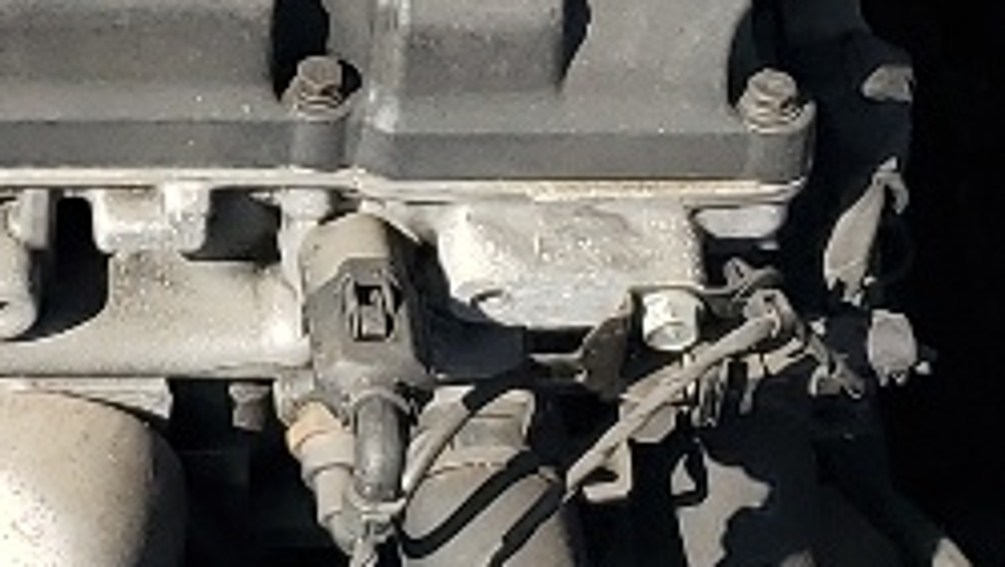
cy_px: -137
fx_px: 4826
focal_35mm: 181
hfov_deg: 11.8
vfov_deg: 6.7
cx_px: 36
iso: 50
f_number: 1.5
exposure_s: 1/1667
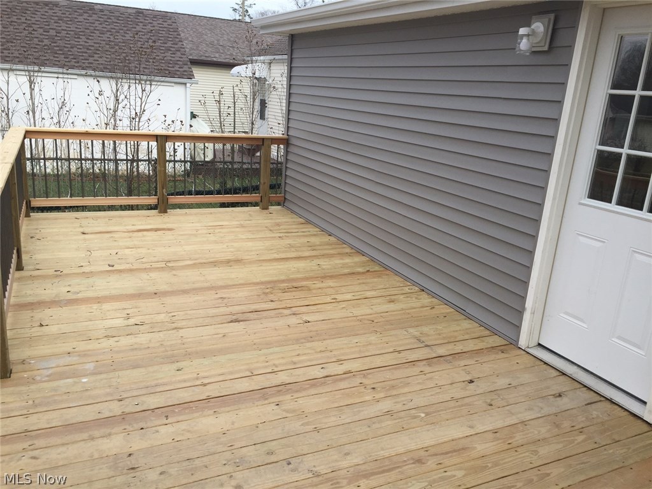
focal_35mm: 29
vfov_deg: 48.2
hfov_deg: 61.7
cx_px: 326
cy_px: 244
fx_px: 546
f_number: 2.2
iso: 32
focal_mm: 4.15
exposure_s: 1/791
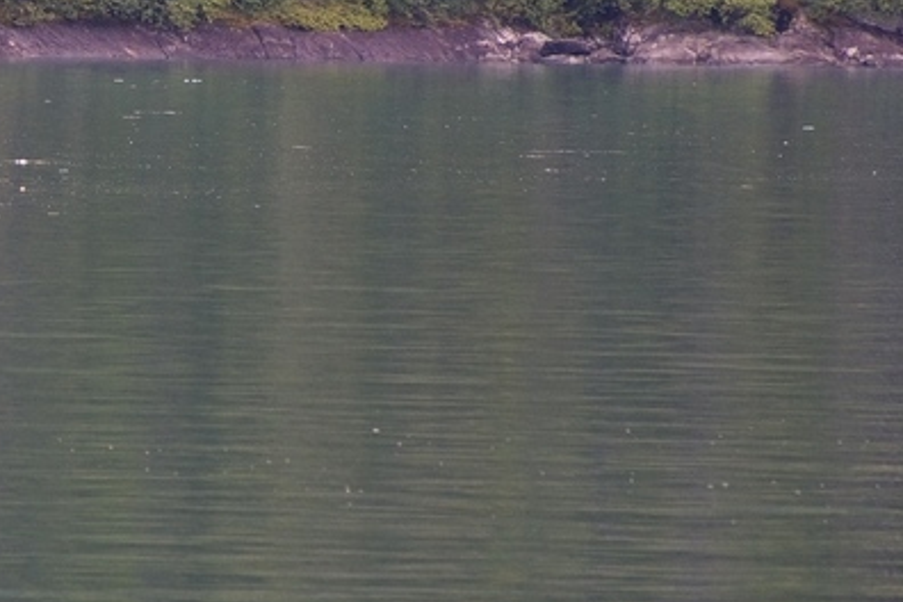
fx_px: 24304
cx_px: -109
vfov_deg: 1.4
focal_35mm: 969
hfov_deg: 2.1
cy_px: 182
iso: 720
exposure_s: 1/640
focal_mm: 300
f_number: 5.6
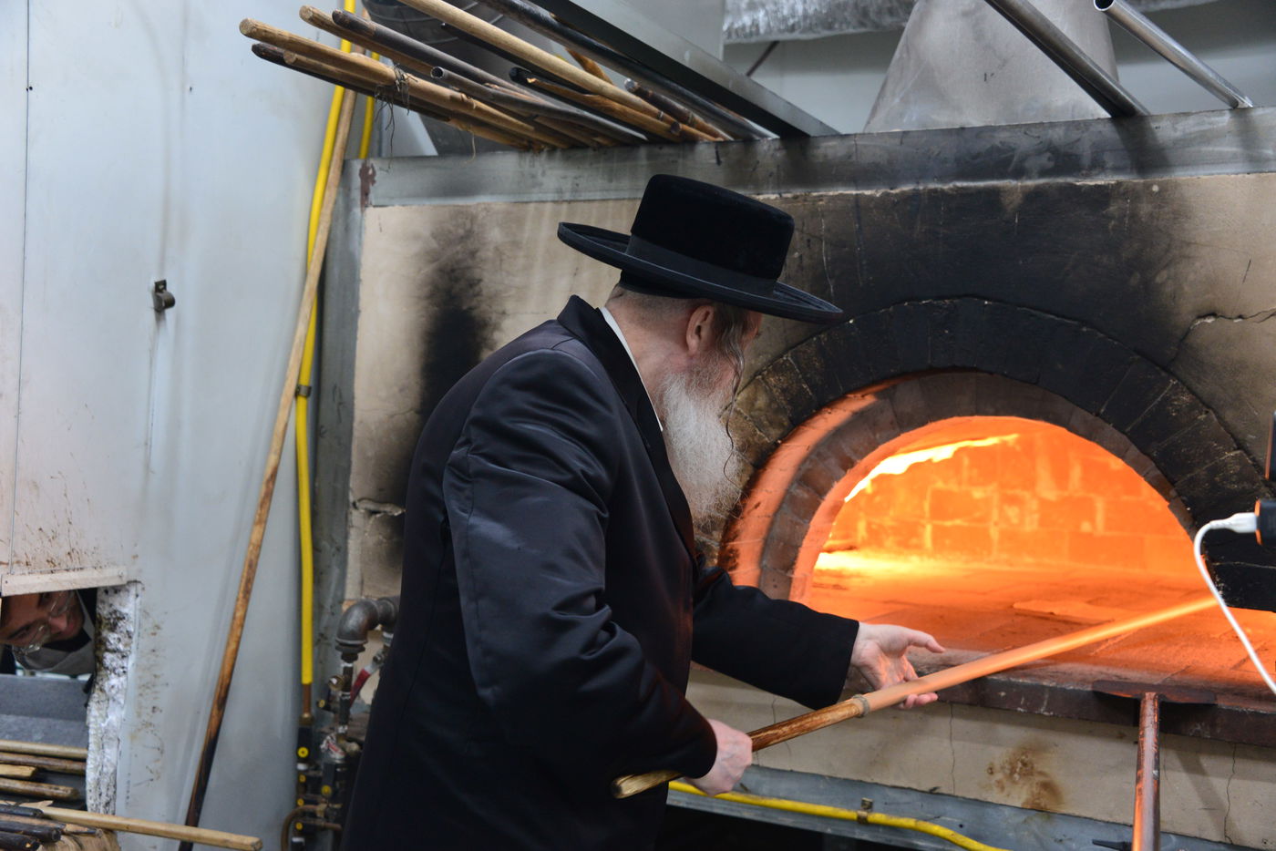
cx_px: 638
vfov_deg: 29.9
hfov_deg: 43.6
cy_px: 426
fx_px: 1595
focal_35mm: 45
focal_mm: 45
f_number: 5.6
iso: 2000
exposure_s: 1/125
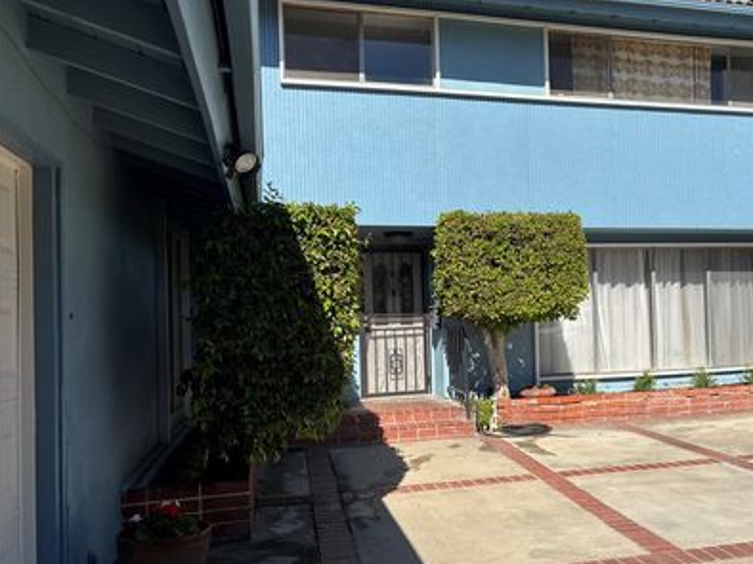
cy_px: 315
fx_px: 717
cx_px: 470
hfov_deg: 54.8
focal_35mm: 33
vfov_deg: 42.8
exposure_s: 1/3650
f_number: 1.6
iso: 50
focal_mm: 5.96
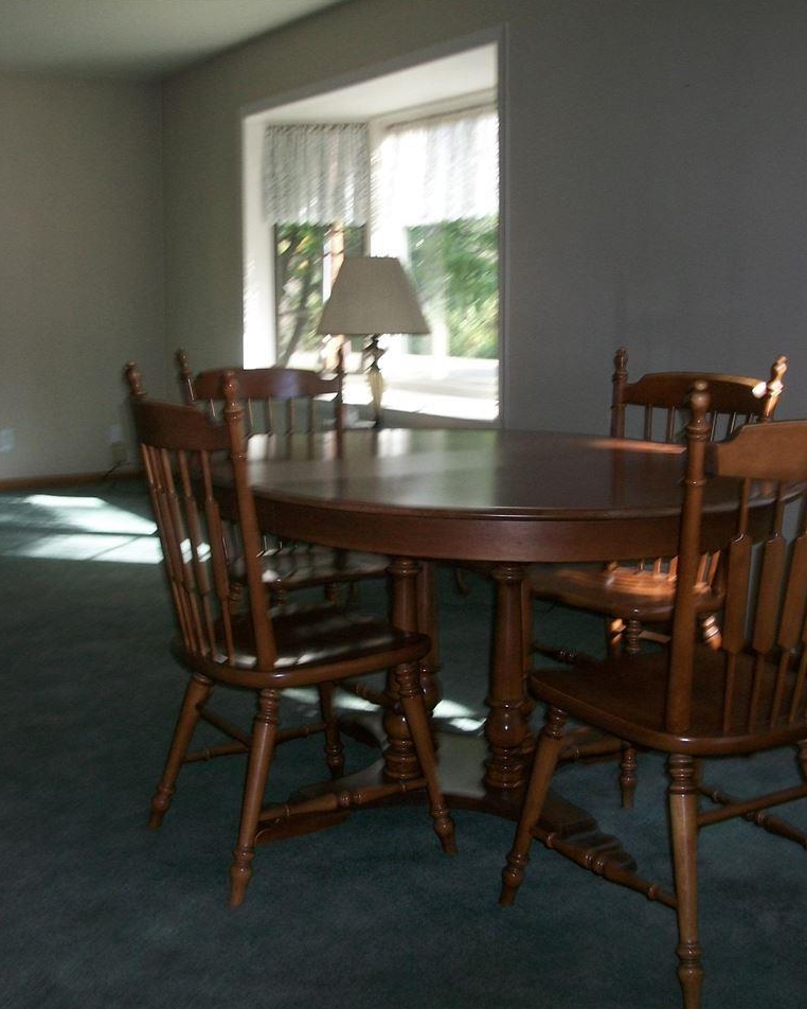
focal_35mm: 42
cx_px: 366
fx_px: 1254
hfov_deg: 35.7
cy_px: 503
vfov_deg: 43.8
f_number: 2.9
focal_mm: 5.7
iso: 80
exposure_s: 1/60
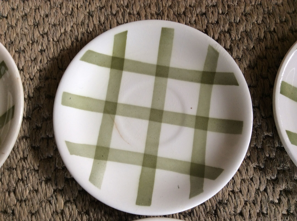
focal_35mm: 32
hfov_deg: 56.9
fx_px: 274
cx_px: 148
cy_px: 110
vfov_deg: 44.1
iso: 40
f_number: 2.4
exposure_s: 1/25
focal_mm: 3.3
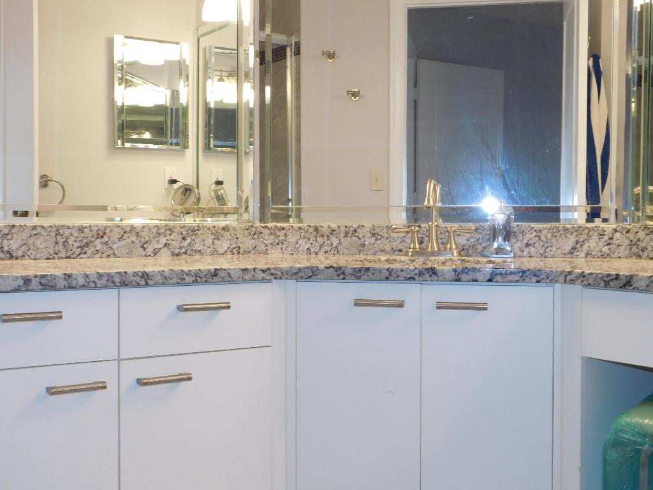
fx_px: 849
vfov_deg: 32.2
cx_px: 326
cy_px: 245
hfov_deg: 42.1
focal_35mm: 45
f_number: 3.7
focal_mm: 8
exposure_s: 1/30
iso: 200
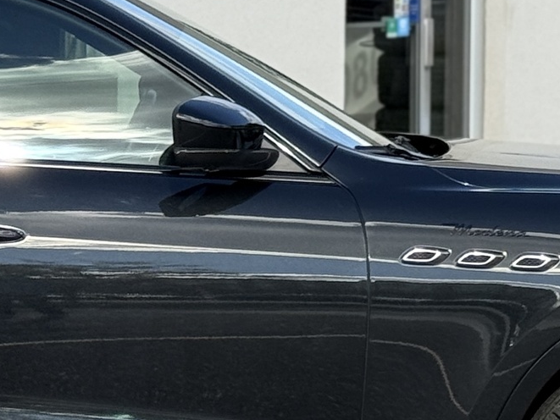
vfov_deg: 7.1
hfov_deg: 9.4
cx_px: 50
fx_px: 3382
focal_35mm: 209
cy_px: 251
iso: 64
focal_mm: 6.76
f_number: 1.78
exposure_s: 1/1795
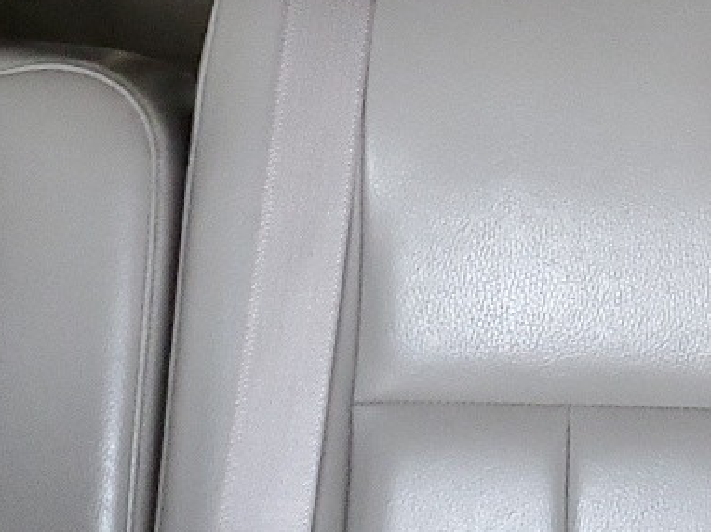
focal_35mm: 109
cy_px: 78
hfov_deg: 17.9
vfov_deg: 13.5
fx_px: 2237
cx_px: 562
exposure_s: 1/24
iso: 282
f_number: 1.5
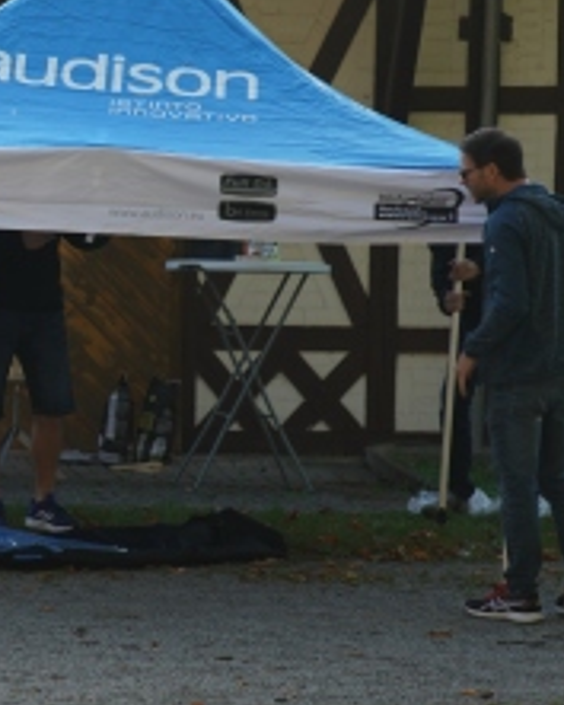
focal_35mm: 208
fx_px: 4337
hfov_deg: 7.4
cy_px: 195
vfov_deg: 9.3
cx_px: -51
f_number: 2.8
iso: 100
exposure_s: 1/320
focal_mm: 70
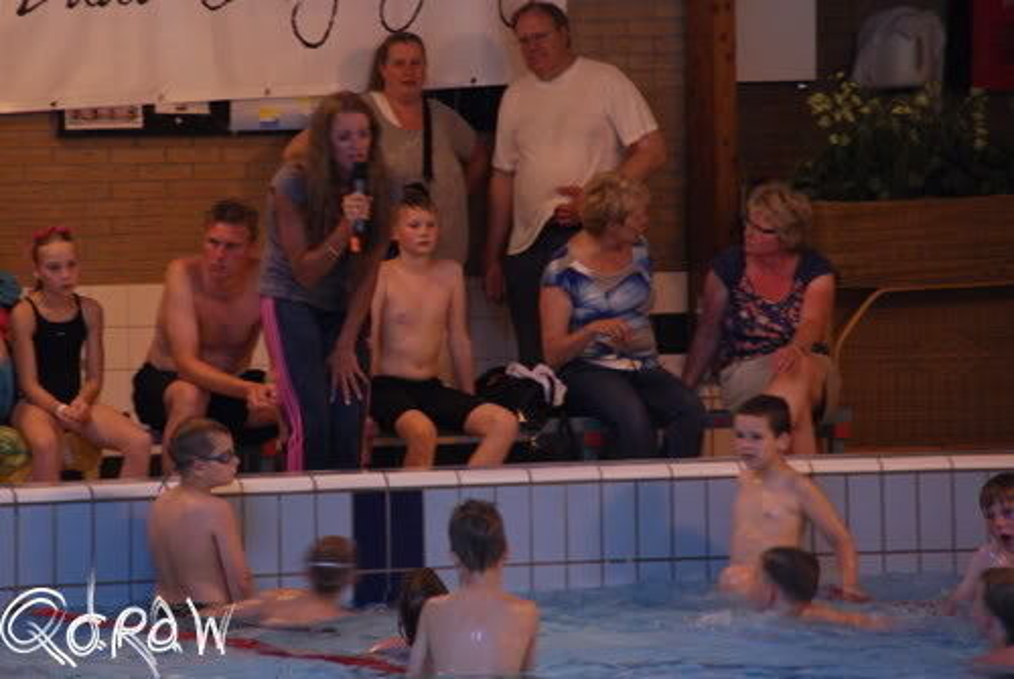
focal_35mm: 270
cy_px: 340
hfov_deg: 7.6
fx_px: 7616
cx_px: 507
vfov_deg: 5.1
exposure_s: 1/20
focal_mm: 180
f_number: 5.6
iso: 800
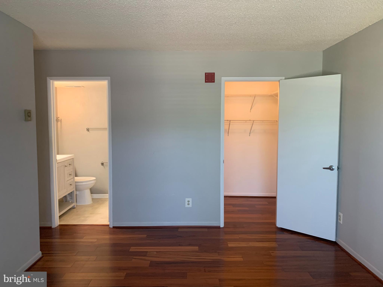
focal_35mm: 26
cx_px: 192
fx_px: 288
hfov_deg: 67.3
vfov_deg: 53.1
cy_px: 144
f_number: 1.8
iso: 250
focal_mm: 4.25
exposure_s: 1/60
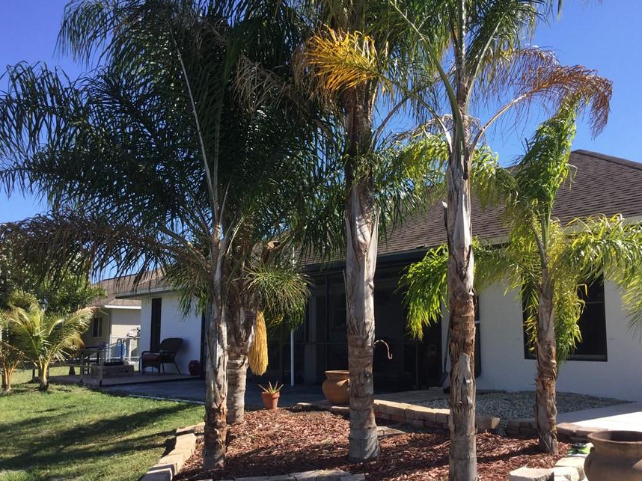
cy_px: 256
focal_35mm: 37
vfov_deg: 38.6
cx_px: 350
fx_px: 686
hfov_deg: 50.1
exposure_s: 1/627
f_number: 2.4
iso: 25
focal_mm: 3.3
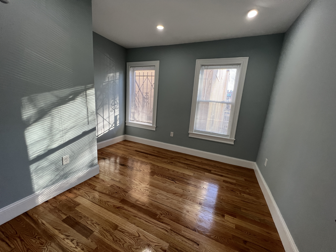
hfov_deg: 106.2
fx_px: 126
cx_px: 168
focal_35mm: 13
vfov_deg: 89.9
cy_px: 126
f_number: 1.8
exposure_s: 1/120
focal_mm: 1.57
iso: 125
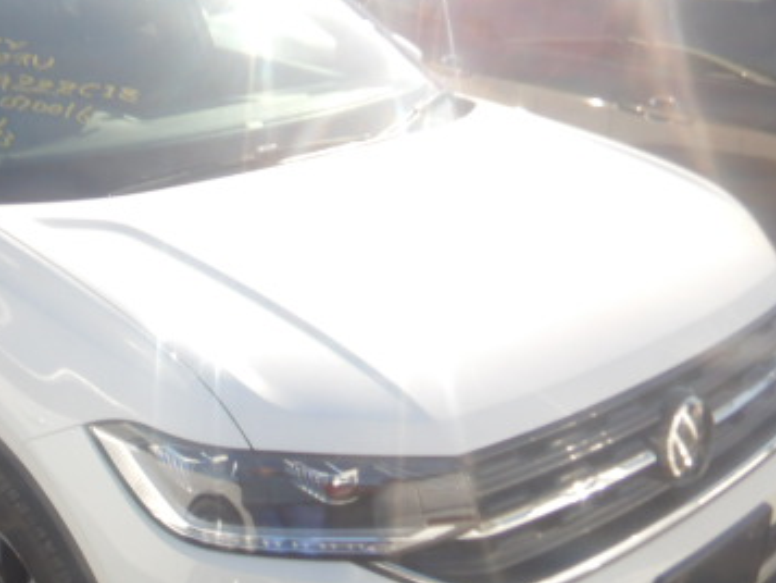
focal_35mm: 43
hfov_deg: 42.5
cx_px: 193
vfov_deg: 33.6
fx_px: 964
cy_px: 333
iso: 125
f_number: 2.8
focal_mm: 4.3
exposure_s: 1/250
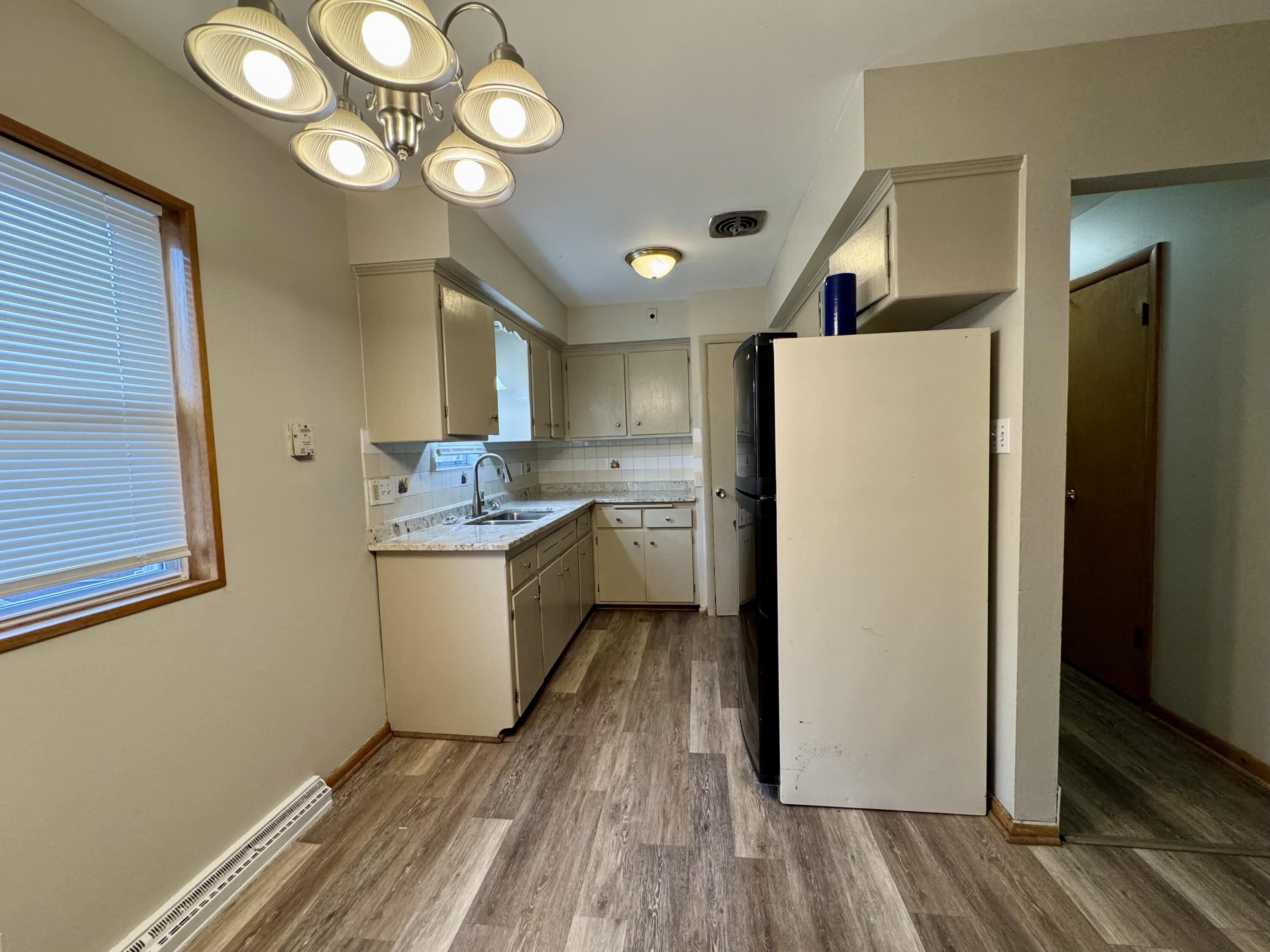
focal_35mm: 14
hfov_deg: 102.1
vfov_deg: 85.7
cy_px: 476
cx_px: 635
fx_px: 514
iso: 200
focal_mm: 2.22
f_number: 2.2
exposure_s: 1/120
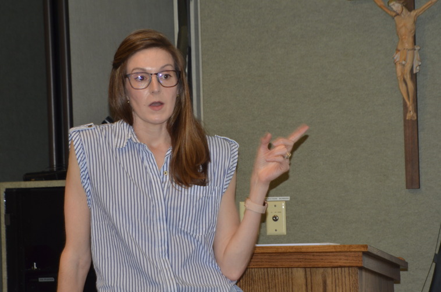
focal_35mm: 138
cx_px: 220
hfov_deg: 14.9
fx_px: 1687
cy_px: 146
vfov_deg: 9.9
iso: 400
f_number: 5.3
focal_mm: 92
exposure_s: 1/60
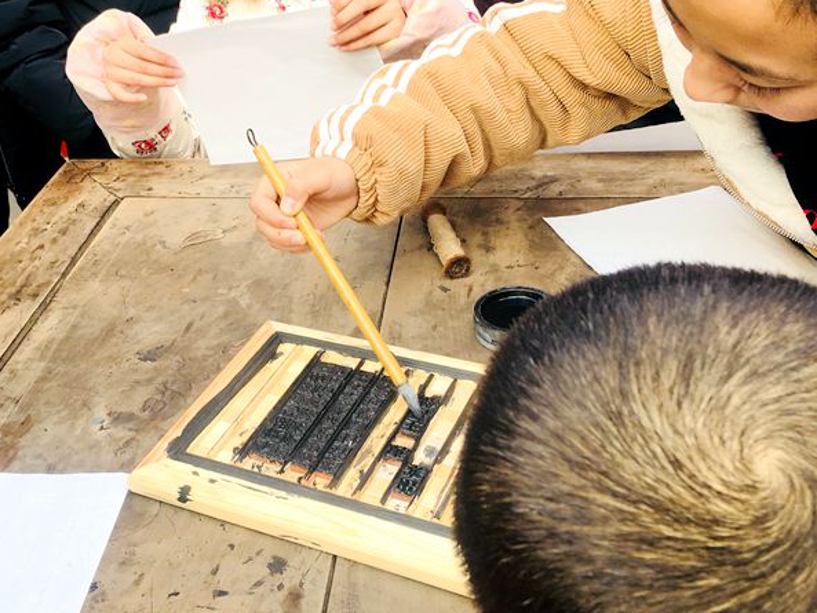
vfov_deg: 32.9
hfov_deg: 42.5
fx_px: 1039
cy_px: 284
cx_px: 291
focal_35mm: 44
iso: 25
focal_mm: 4.15
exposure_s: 1/131
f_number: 2.2
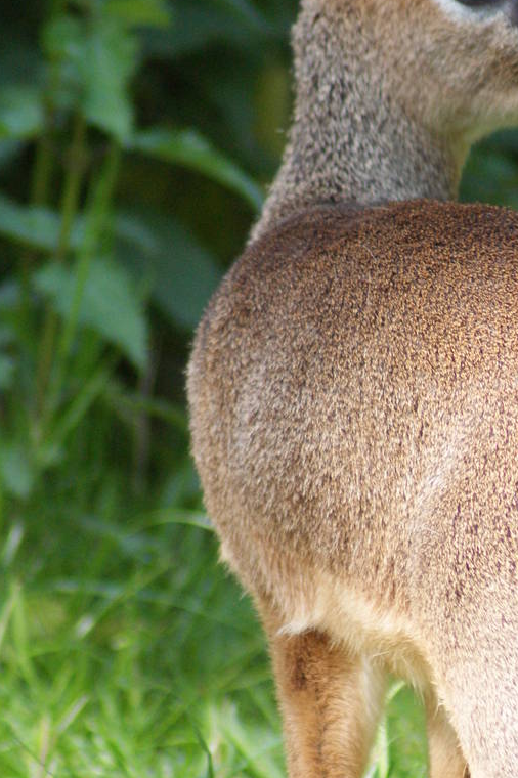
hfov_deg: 1.5
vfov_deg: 2.2
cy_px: 525
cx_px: 508
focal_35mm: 947
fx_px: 20456
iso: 400
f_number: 5.6
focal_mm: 300
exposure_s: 1/200
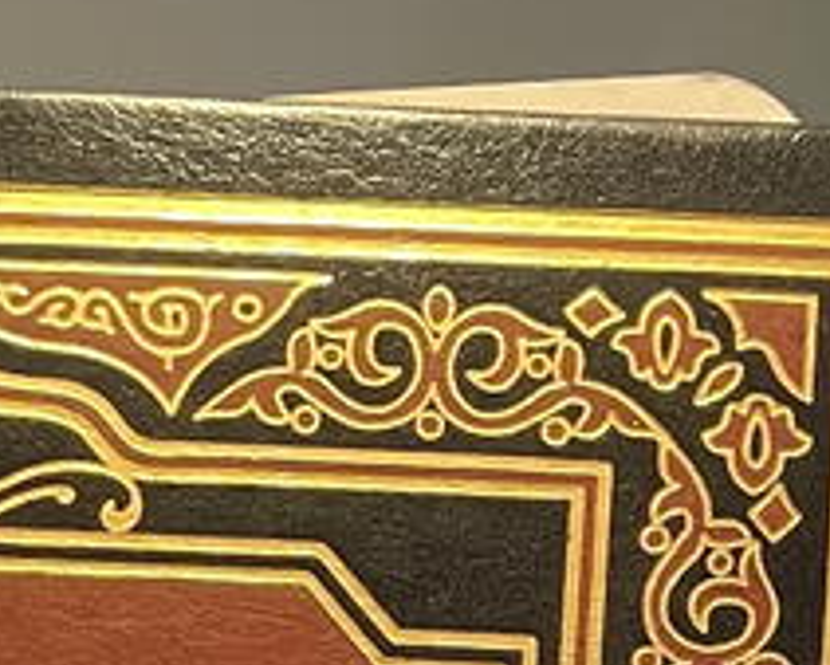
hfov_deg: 11.3
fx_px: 3932
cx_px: -582
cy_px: 2060
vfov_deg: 8.1
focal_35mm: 160
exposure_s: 1/60
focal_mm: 4.2
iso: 200
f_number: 1.6
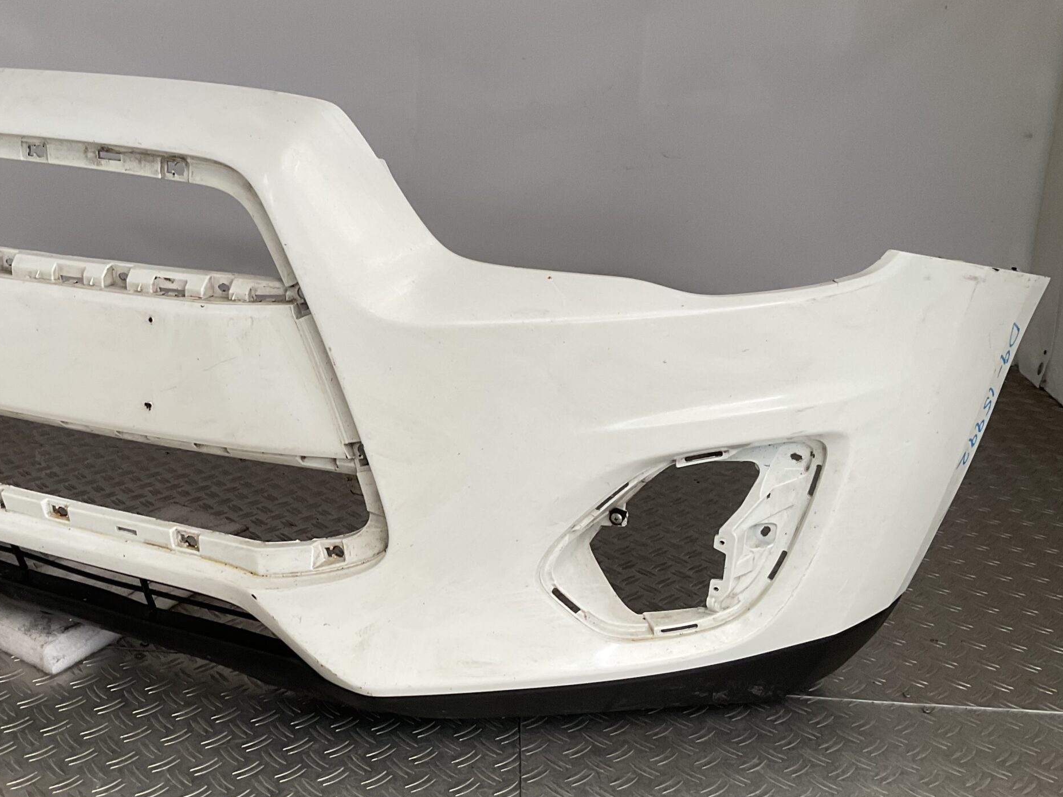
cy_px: 420
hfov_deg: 46.0
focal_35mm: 40
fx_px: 1228
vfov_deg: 35.9
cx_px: 342
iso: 50
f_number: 1.8
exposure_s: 1/60
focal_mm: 3
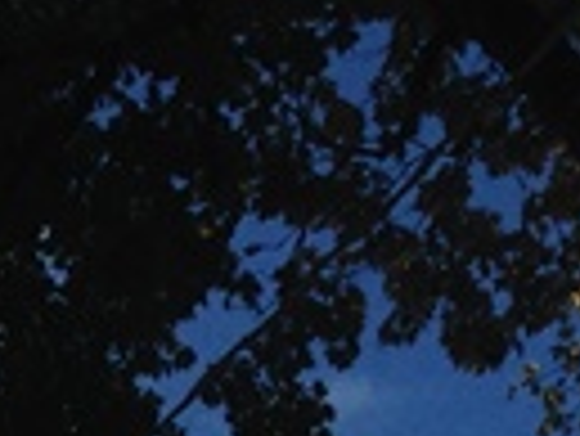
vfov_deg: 5.5
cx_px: -553
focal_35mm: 246
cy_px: 1587
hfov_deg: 7.7
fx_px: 4126
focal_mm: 4.12
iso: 50
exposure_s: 1/3623
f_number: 2.4
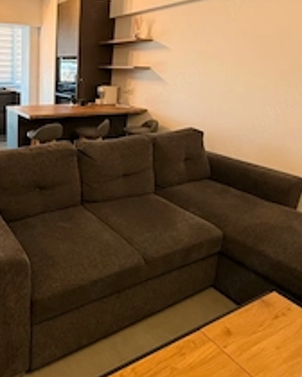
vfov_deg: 64.6
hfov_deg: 49.7
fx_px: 290
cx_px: 38
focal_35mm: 26
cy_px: 131
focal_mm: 2.22
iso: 200
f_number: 2.2
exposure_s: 1/100
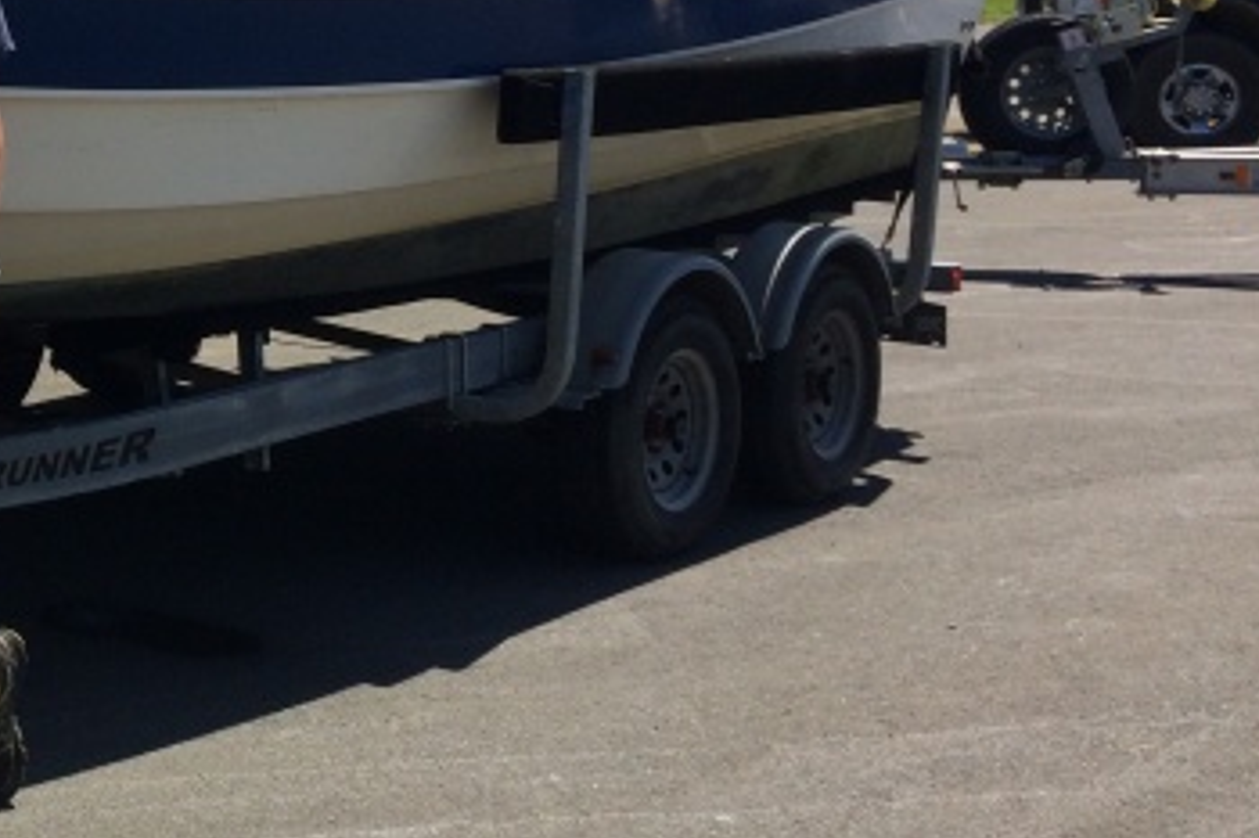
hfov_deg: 26.6
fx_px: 2412
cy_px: 162
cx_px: -173
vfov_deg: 19.5
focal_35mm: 69
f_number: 2.2
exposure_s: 1/2160
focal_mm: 4.15
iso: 32
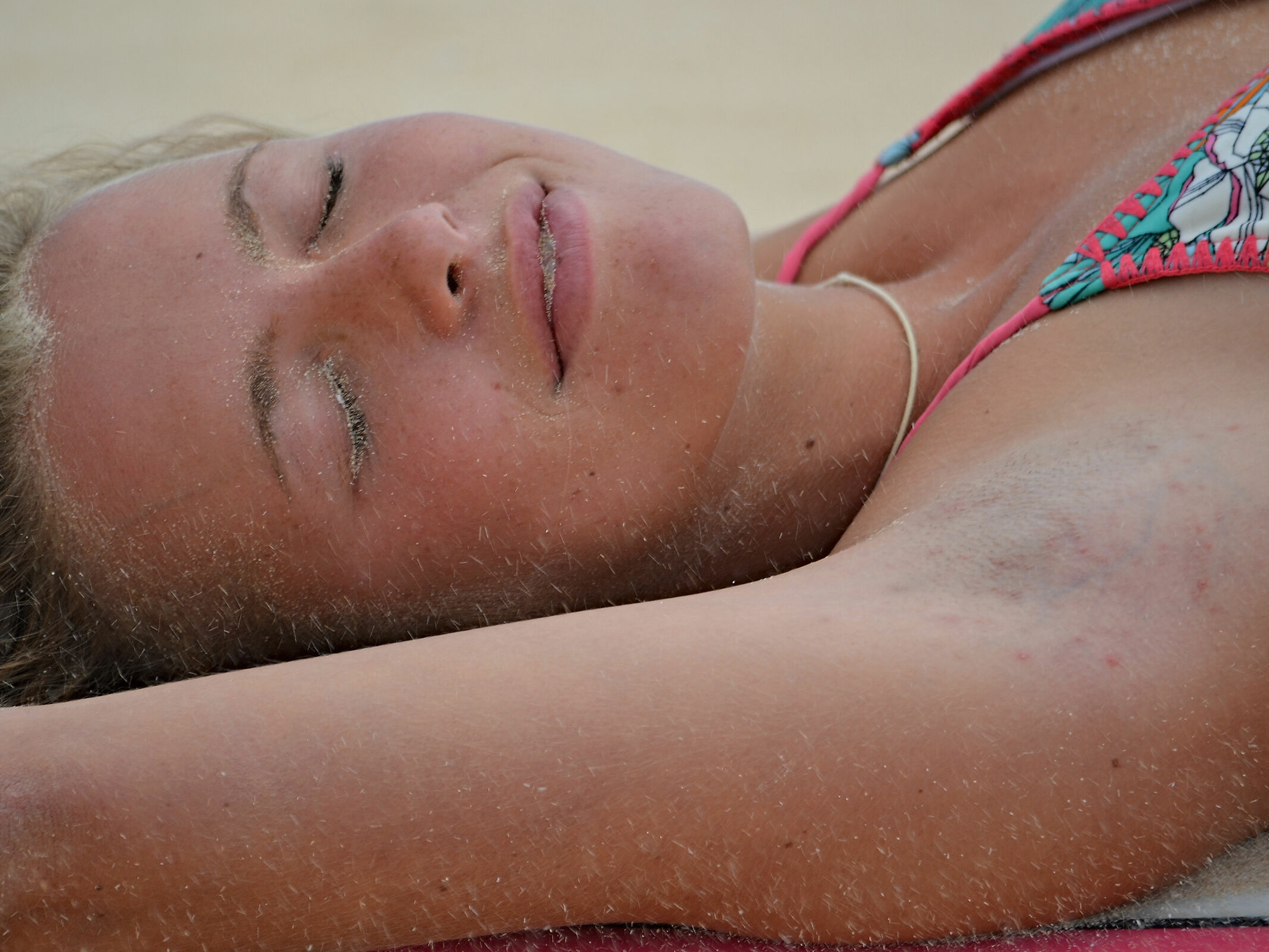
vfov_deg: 3.0
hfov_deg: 4.1
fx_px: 17890
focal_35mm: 488
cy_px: 475
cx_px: 577
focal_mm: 300
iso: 110
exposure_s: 1/500
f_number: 5.6
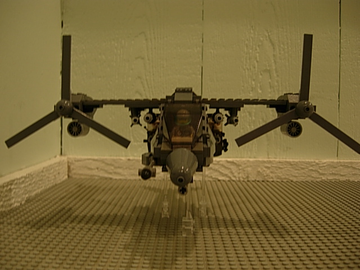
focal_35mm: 36
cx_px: 180
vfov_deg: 39.7
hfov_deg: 51.4
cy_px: 135
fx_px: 374
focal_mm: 7.5
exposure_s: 1/4
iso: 61
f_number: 2.7
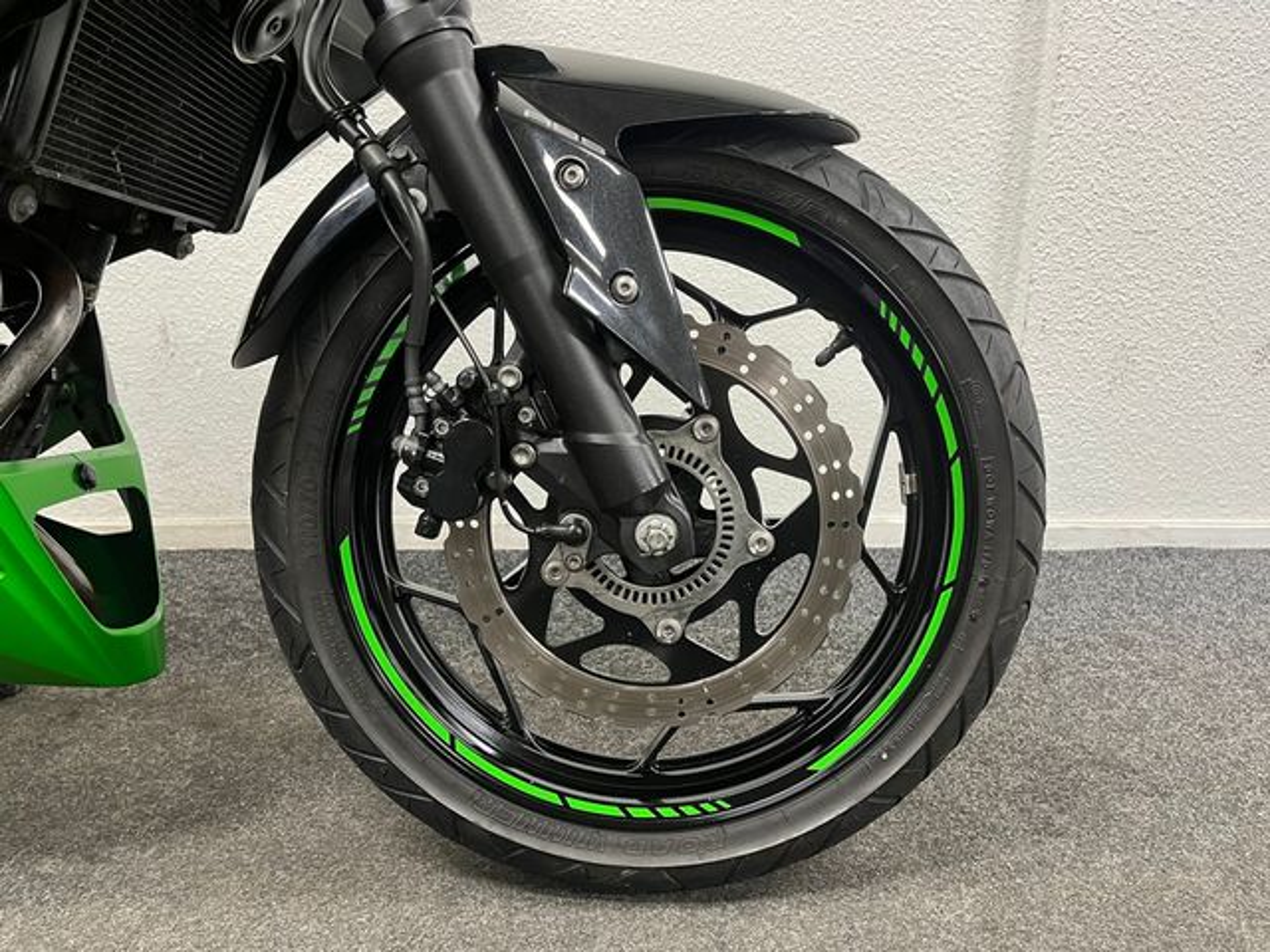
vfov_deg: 53.1
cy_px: 476
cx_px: 635
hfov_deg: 67.3
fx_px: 954
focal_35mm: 26
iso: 250
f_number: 1.6
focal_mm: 5.1
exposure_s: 1/50
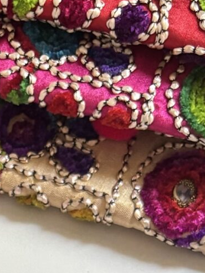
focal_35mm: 135
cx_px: -140
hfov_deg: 10.5
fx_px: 1066
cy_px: 524
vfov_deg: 12.9
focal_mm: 5.96
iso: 500
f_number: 1.6
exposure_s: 1/60
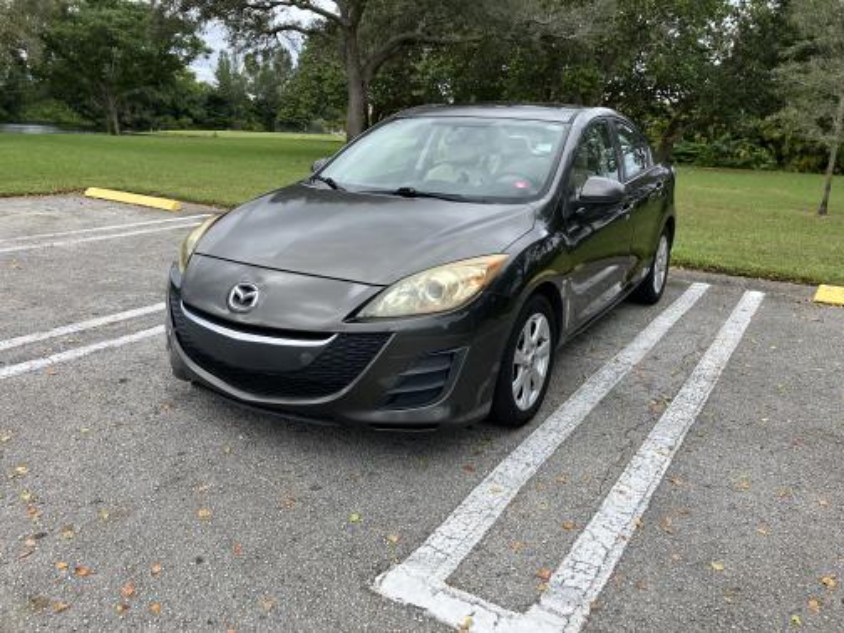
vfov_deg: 49.7
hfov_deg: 63.4
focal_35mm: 28
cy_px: 316
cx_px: 422
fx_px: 683
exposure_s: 1/511
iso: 32
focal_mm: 3.99
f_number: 1.8
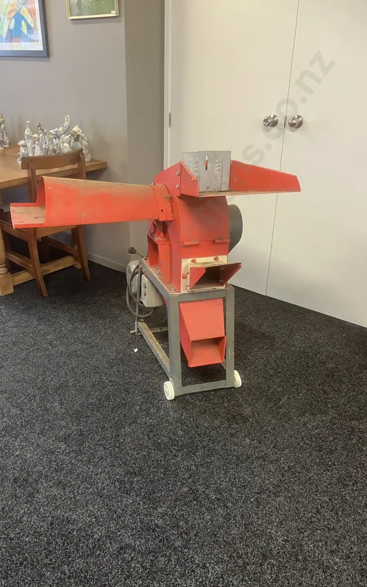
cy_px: 294
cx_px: 148
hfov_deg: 41.7
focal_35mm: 30
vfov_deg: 62.9
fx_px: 480
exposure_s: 1/50
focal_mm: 3.99
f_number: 1.8
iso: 200
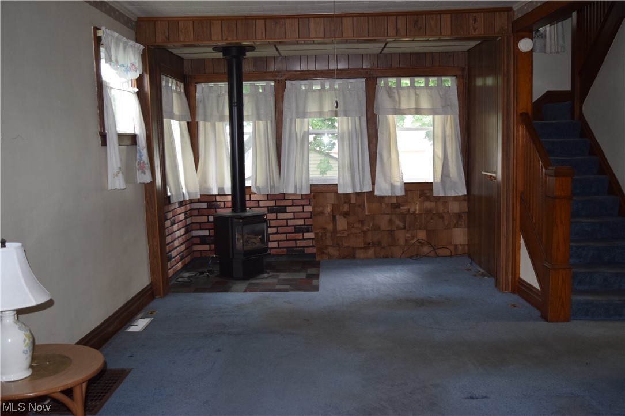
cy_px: 208
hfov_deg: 53.1
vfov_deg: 36.9
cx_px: 312
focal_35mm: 36
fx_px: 625
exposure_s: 1/60
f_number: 4
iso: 1250
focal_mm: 24
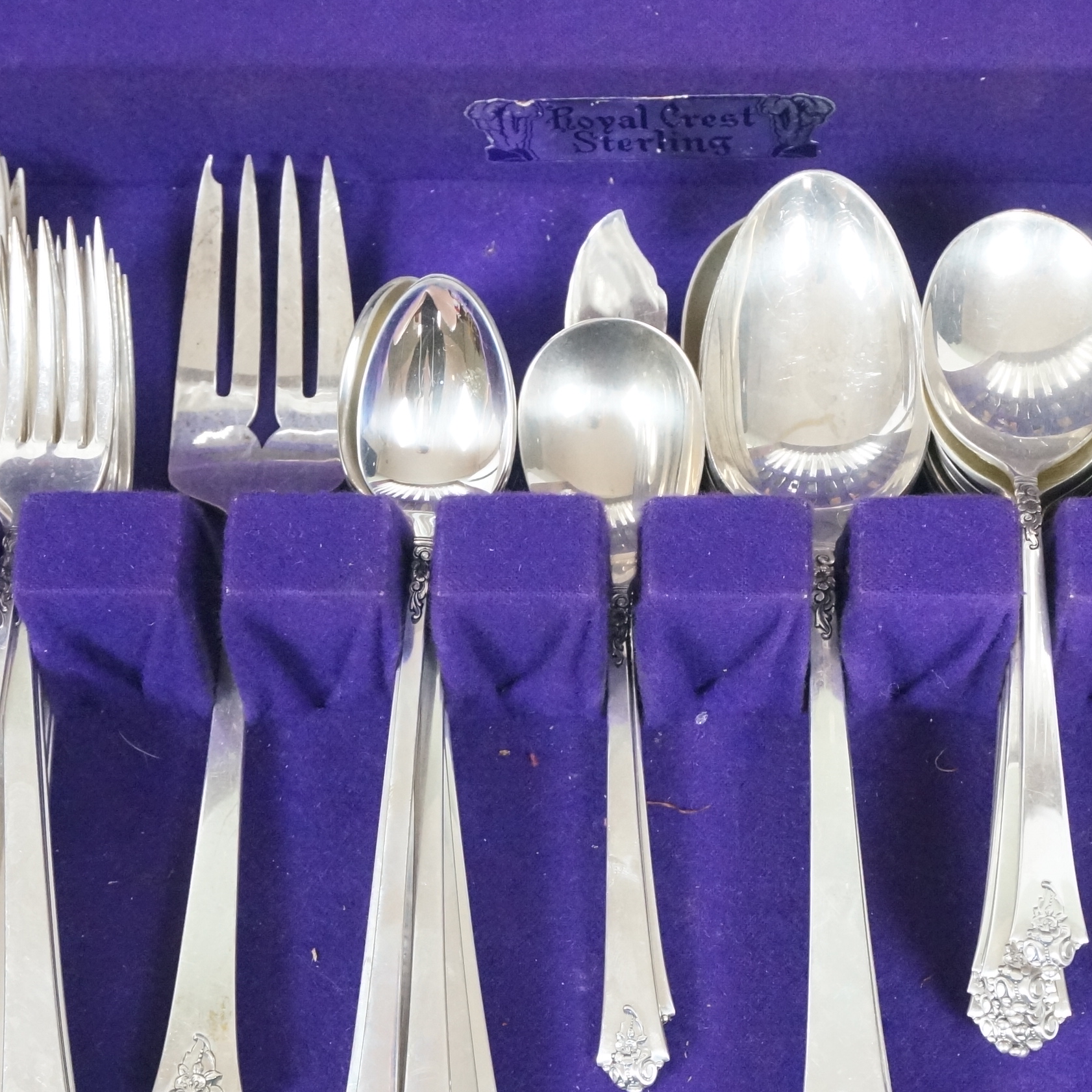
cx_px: 650
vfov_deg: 23.6
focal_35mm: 73
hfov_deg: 23.7
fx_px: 2602
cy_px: 716
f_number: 7.1
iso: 3200
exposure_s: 1/40
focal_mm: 27
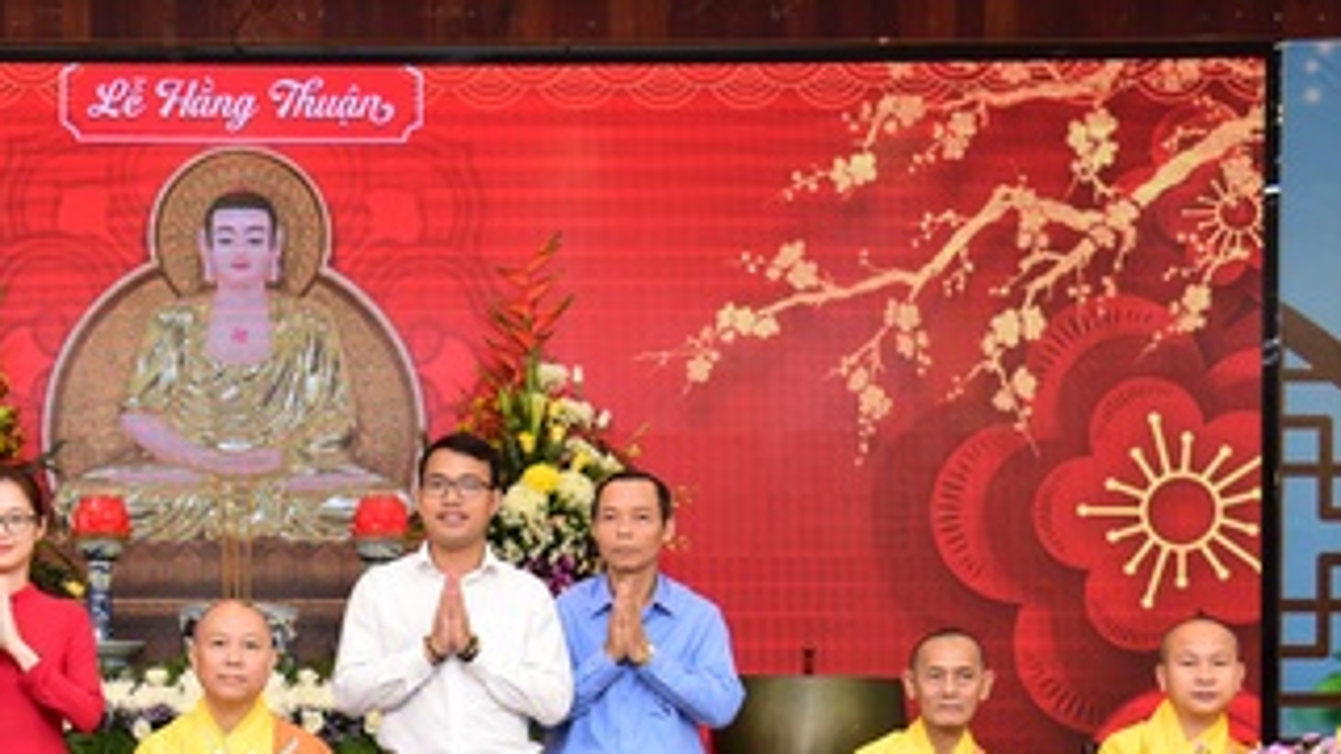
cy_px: 729
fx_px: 2880
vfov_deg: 14.7
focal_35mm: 81
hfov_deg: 25.7
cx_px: 251
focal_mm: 38
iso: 800
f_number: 4
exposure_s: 1/60
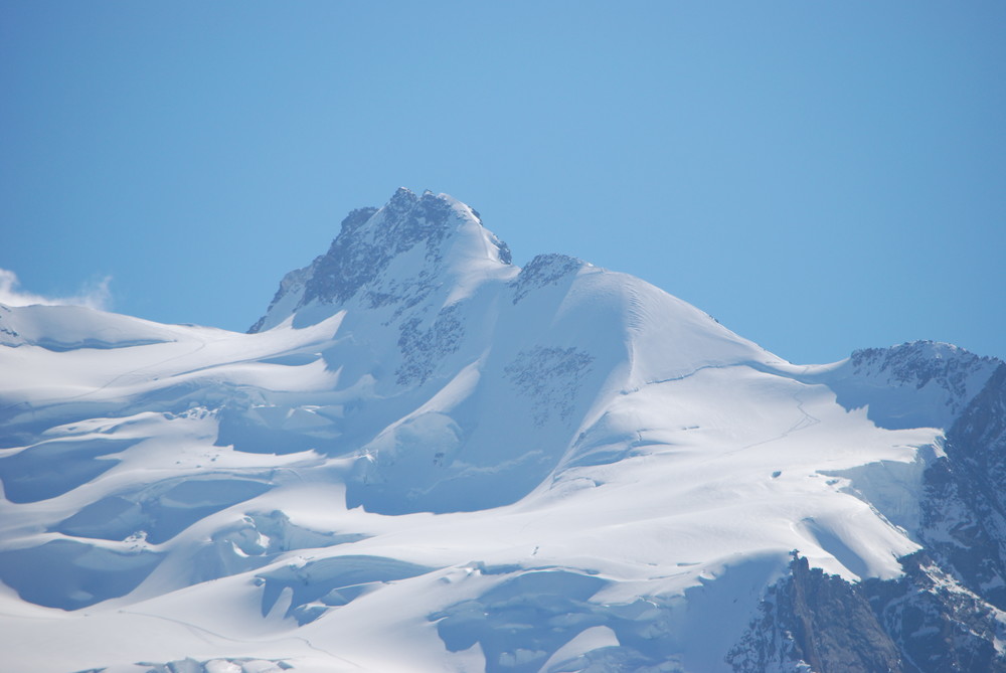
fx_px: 10070
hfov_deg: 5.7
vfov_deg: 3.8
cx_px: 503
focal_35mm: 360
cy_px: 336
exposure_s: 1/2000
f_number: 5.6
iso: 200
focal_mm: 240
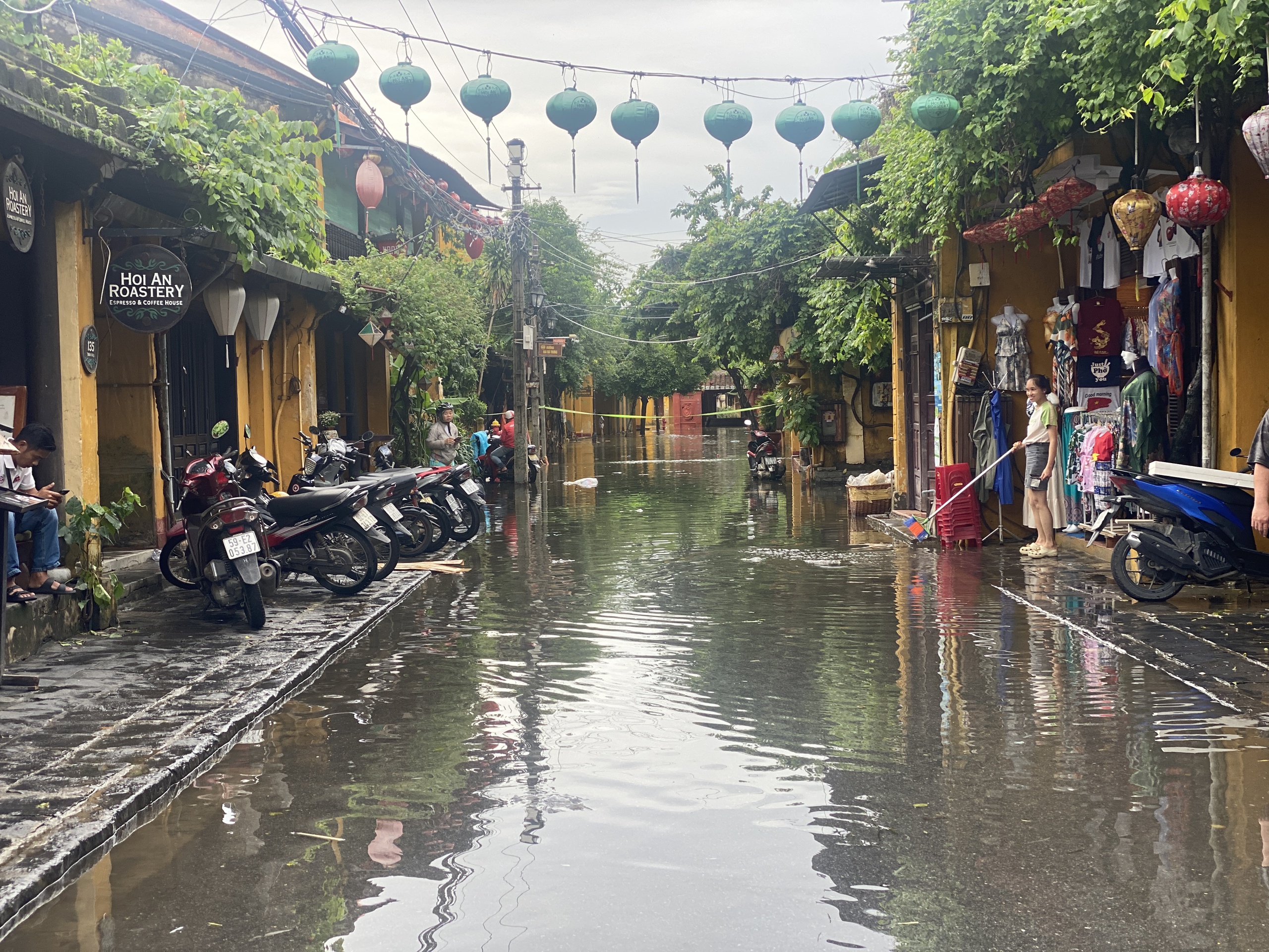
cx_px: 634
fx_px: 1906
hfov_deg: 36.8
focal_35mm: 52
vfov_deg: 28.0
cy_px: 476
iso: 20
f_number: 2
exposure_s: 1/204
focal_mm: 6
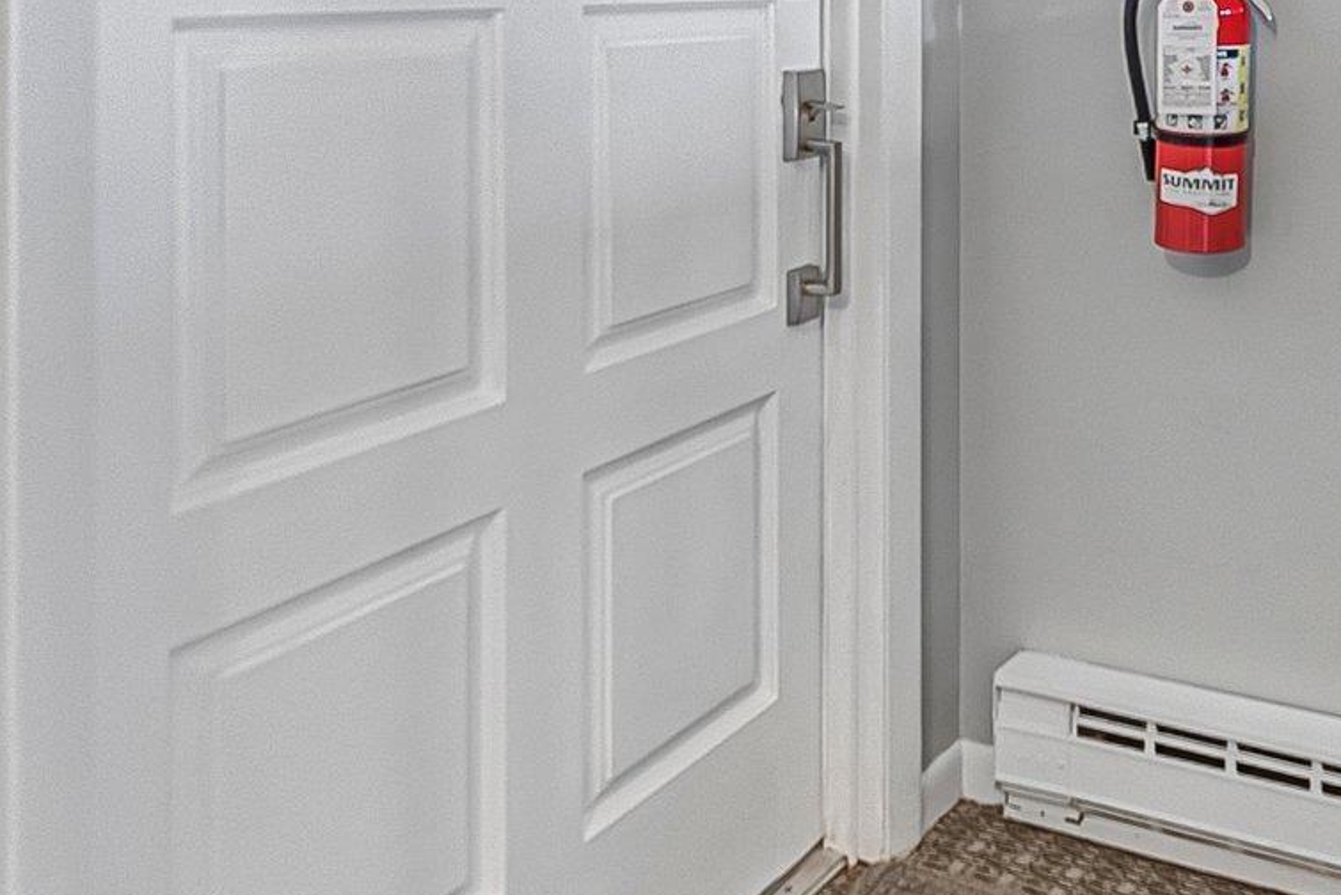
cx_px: 1105
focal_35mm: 38
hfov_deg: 47.4
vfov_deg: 31.8
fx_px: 1416
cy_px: -38
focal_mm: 14
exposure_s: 1/30
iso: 2500
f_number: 3.5
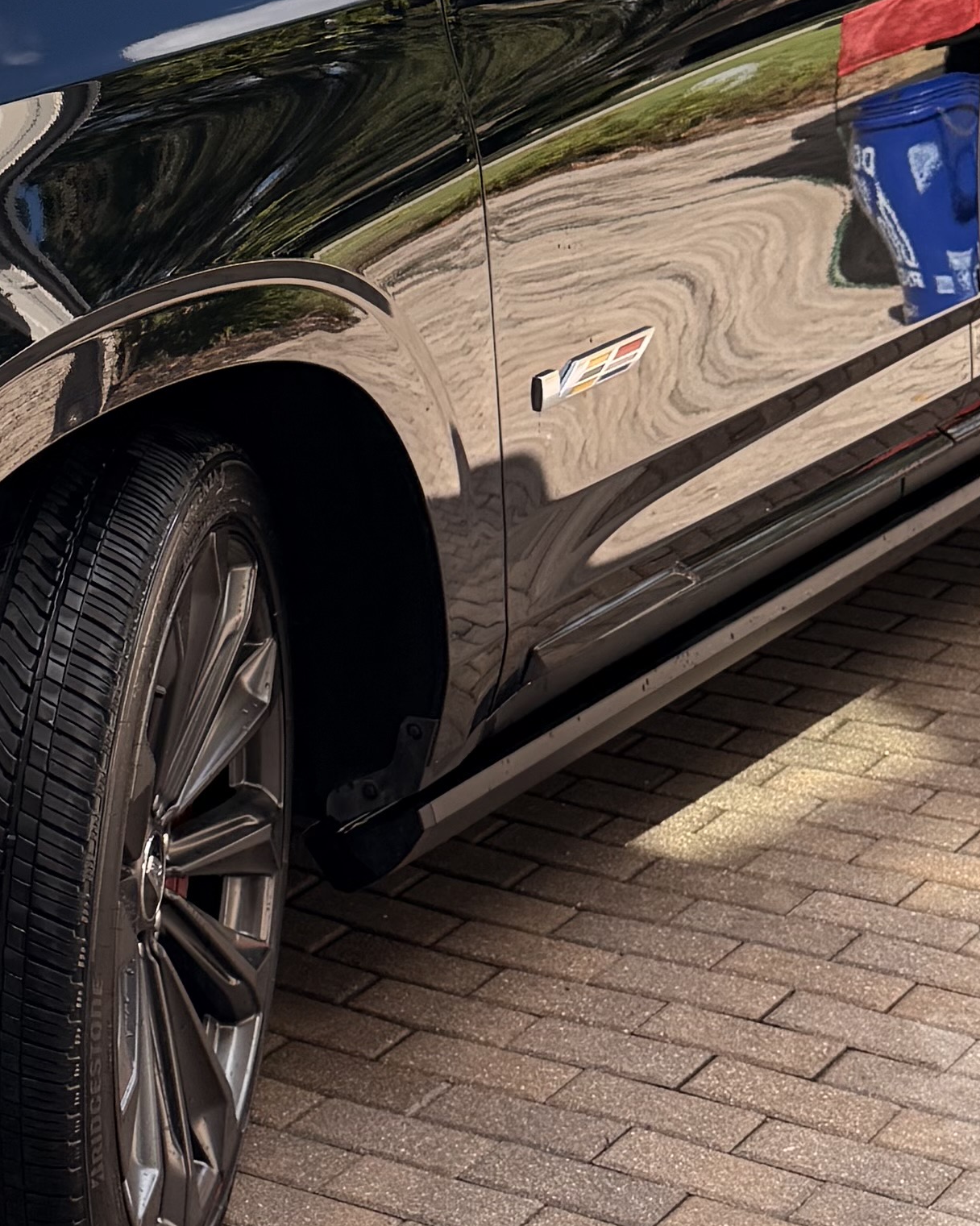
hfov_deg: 17.0
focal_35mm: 88
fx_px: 3192
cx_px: -67
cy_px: 237
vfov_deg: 21.5
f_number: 1.78
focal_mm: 6.76
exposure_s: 1/1689
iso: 100
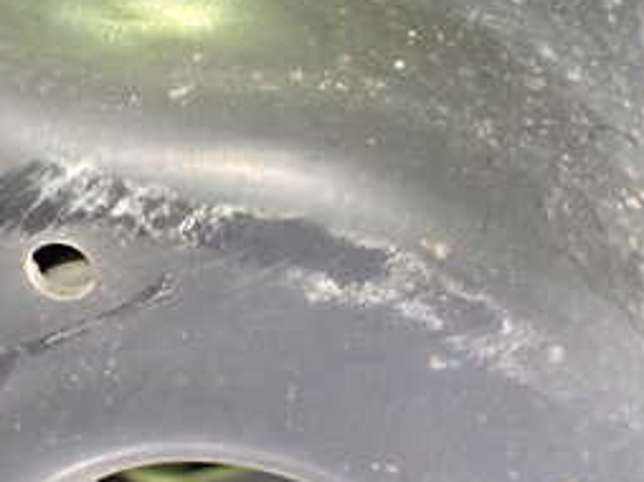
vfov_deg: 20.5
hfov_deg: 26.9
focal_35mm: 71
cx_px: 132
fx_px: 1320
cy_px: 353
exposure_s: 1/30
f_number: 2.3
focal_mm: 5.4
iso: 800
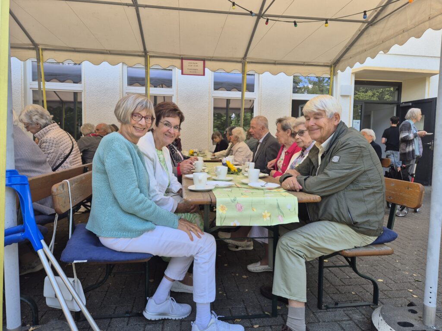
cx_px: 221
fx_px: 294
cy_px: 166
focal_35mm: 23
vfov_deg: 58.9
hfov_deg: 73.9
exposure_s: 1/180
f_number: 1.8
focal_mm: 5.4
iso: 32
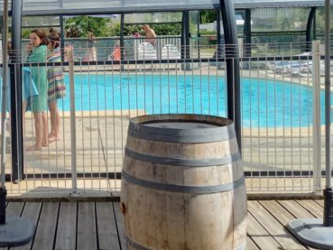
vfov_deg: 27.5
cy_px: 48
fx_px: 500
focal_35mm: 52
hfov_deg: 35.5
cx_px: 61
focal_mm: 4.6
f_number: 2
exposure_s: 1/920
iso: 50
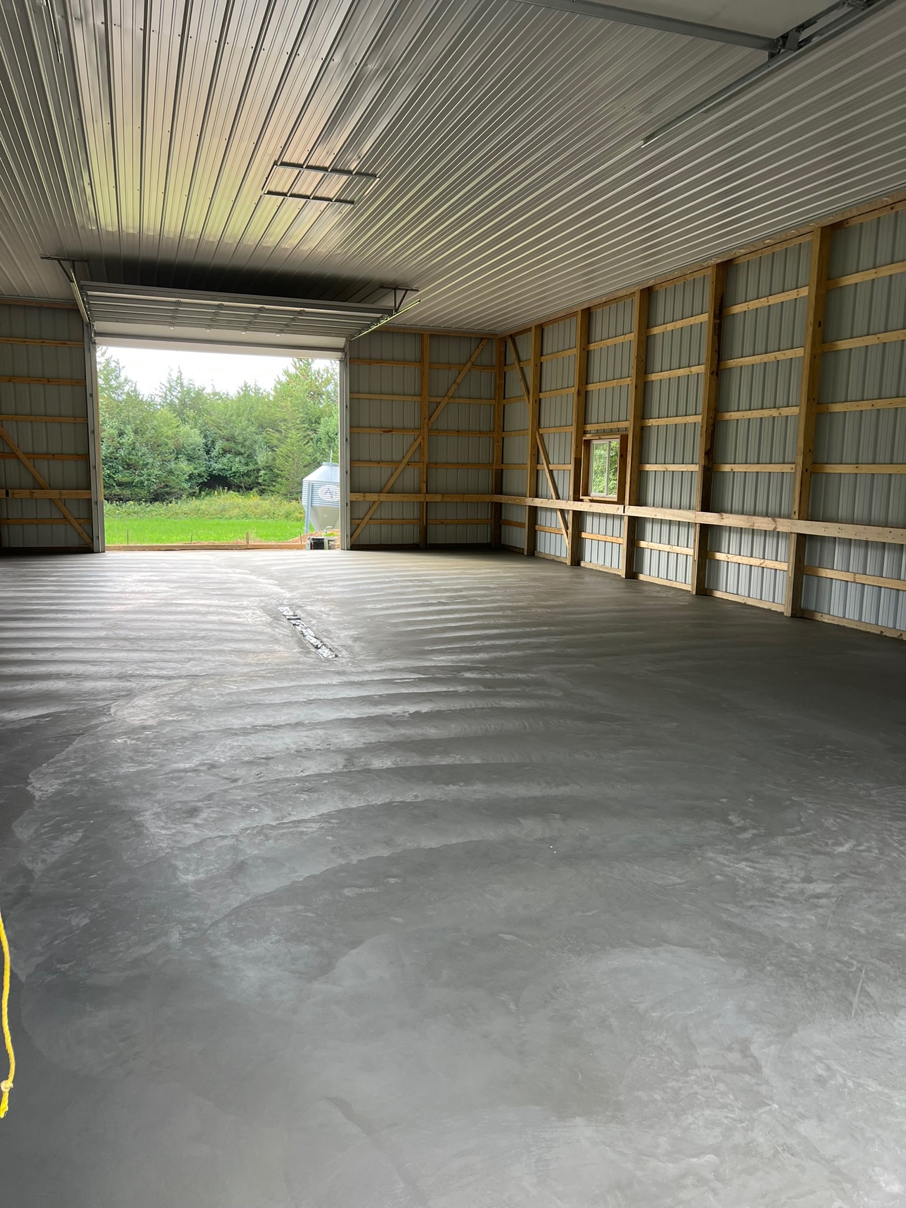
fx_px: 907
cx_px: 453
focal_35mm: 26
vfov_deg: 67.3
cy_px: 604
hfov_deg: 53.1
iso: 50
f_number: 1.5
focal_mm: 5.7
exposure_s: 1/180
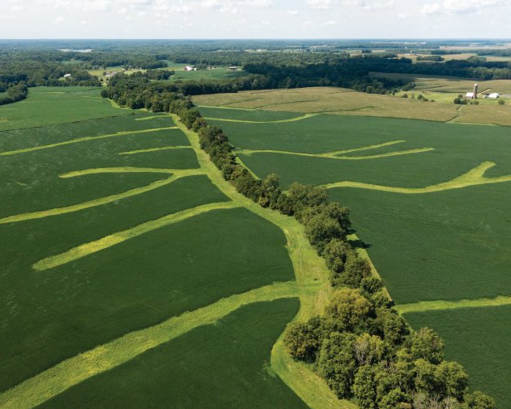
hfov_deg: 55.6
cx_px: 280
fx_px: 484
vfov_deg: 45.8
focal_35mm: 32
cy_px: 203
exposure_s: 1/320
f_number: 7.1
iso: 400
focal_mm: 10.3
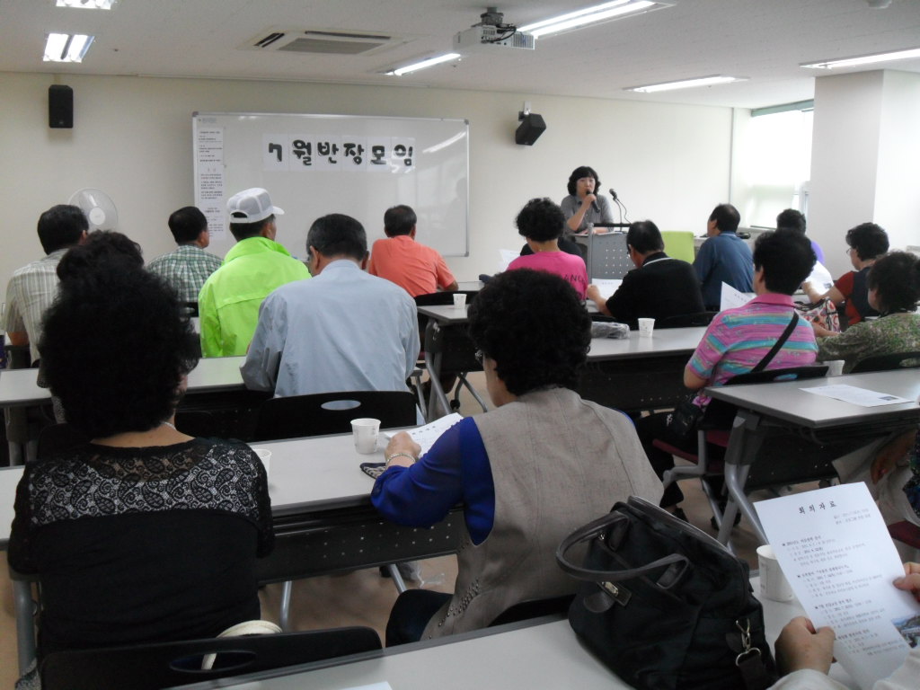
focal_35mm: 35
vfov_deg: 40.7
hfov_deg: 52.6
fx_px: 930
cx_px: 460
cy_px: 345
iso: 200
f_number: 2.8
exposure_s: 1/60
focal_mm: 6.2
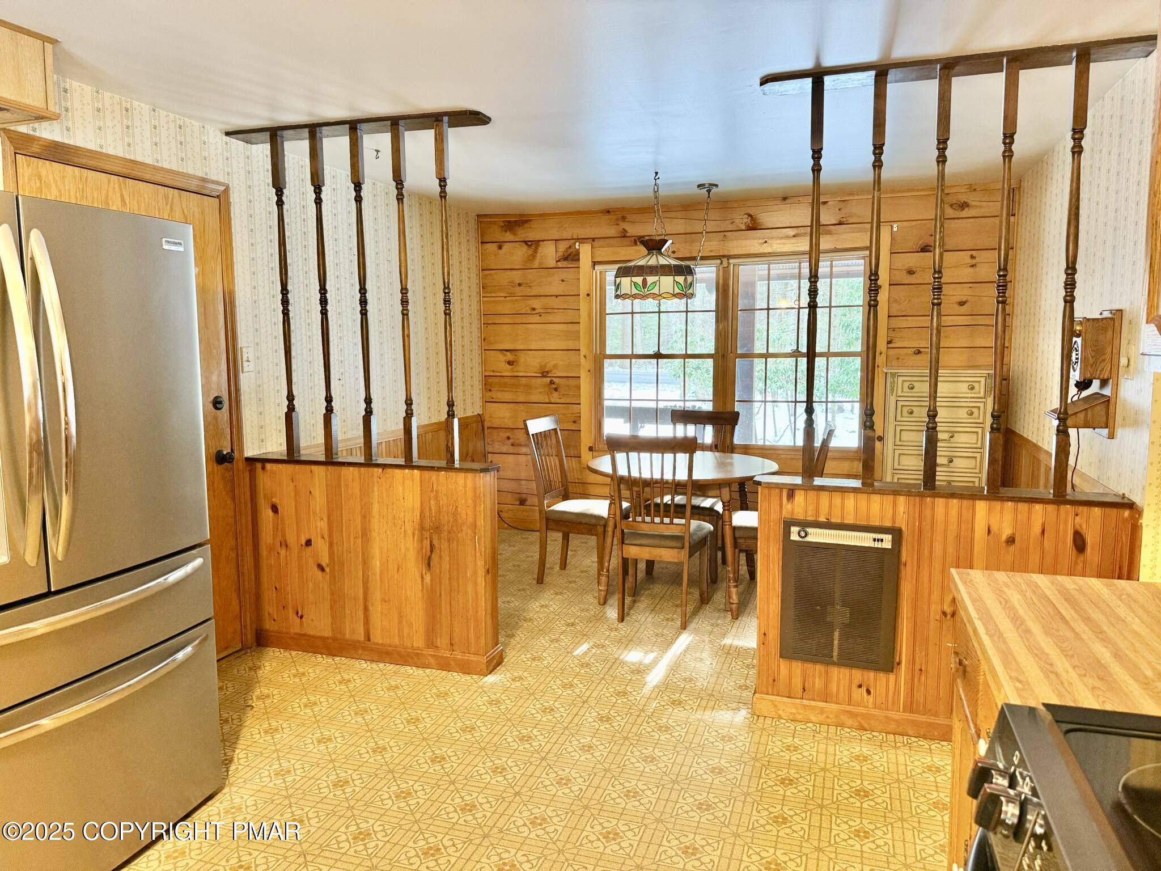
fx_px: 805
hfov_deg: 71.6
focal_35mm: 24
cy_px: 436
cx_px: 580
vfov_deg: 56.8
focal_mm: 6.76
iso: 200
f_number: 1.78
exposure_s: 1/60
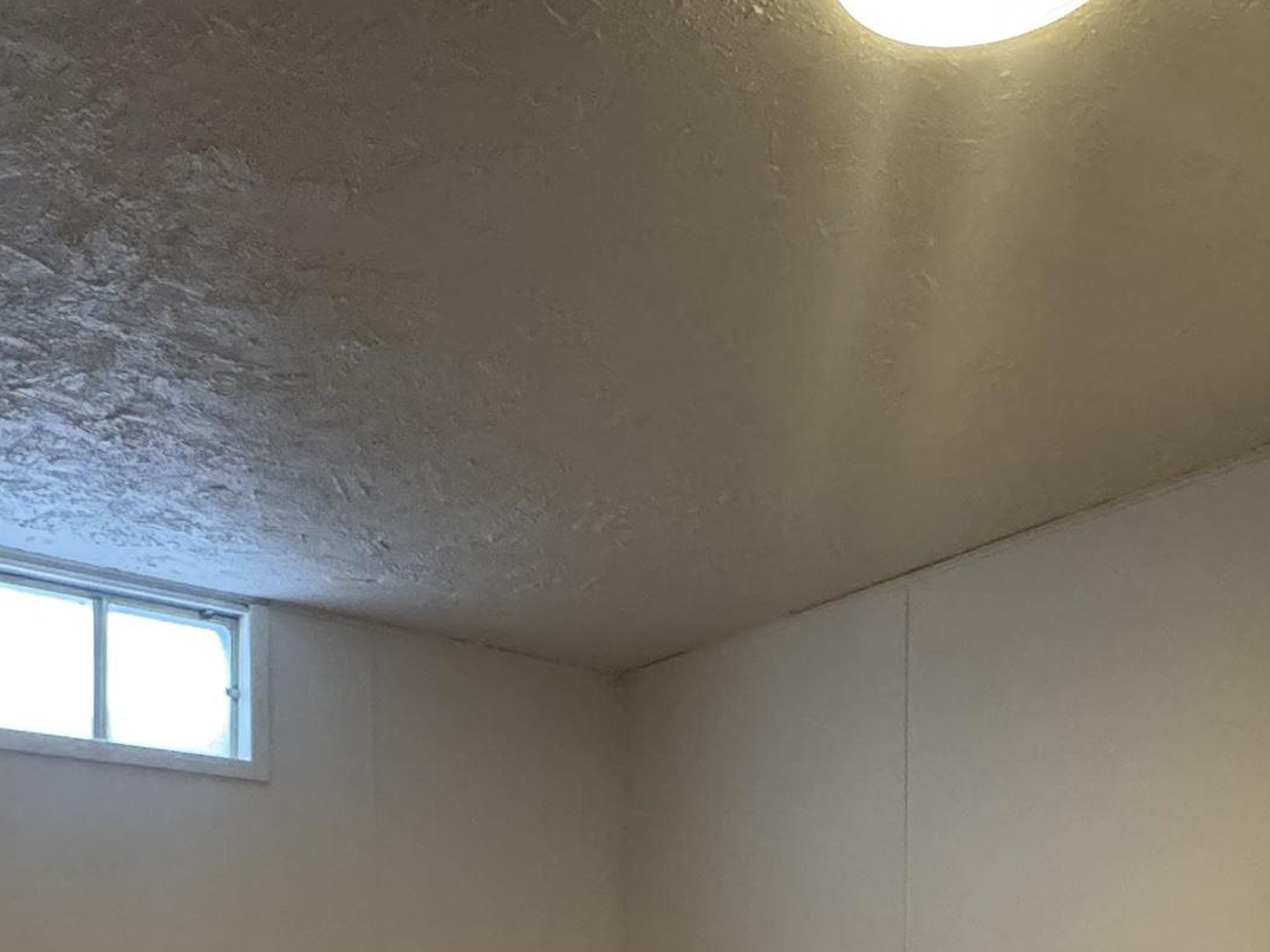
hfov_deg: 46.6
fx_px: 1467
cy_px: 1119
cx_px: 526
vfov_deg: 30.8
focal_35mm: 40
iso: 640
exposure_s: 1/60
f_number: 2.2
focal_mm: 2.22
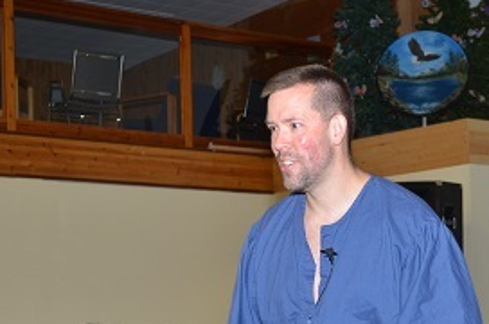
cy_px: 304
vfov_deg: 12.8
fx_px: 1423
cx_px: 370
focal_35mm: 105
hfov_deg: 19.4
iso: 400
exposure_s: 1/60
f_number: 5.6
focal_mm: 36
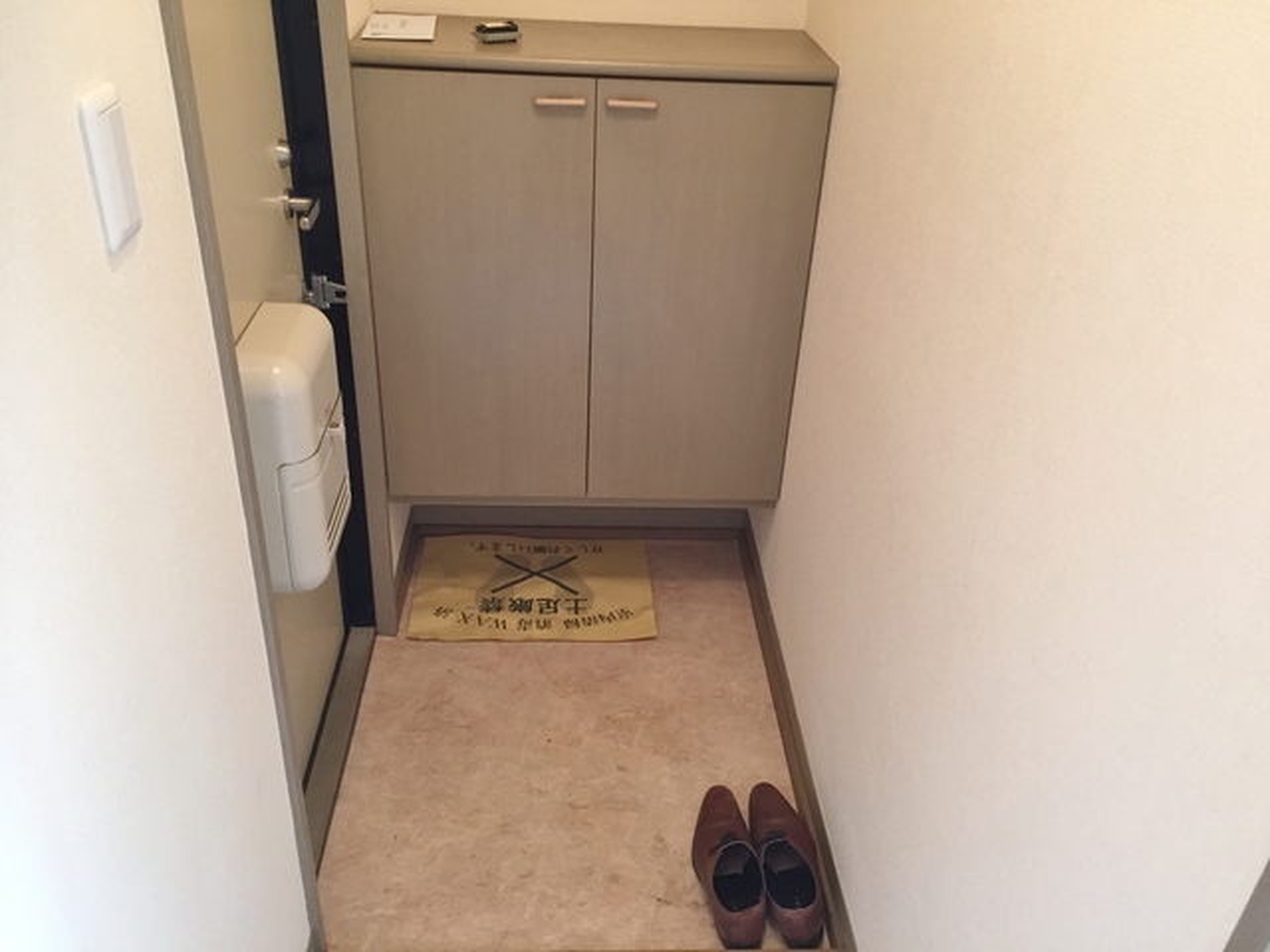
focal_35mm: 29
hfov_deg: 61.7
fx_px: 1064
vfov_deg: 48.2
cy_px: 476
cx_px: 635
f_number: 2.2
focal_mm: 4.15
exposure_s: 1/33
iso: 160
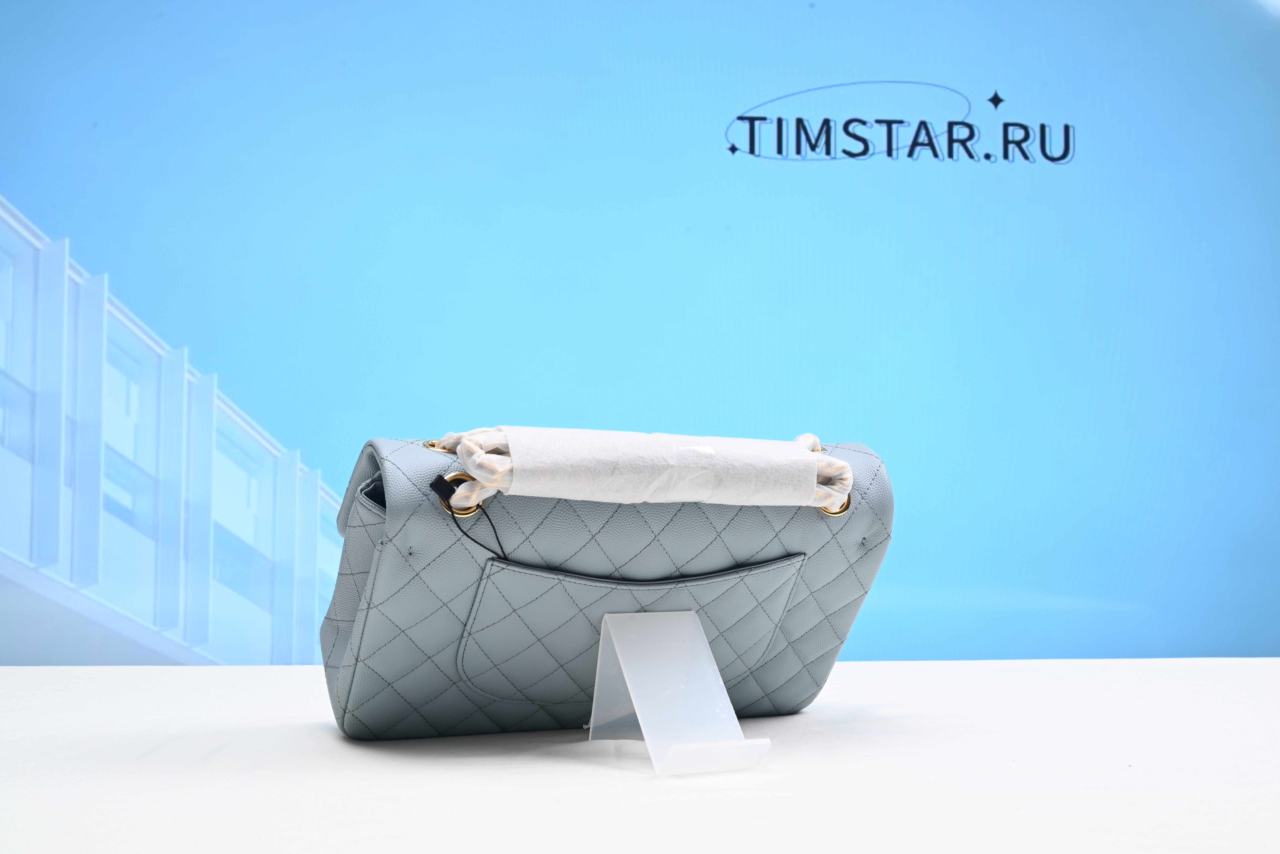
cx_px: 640
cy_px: 427
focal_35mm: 41
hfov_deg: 47.4
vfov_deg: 32.7
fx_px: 1458
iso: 100
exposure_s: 1/2
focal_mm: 41
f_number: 16
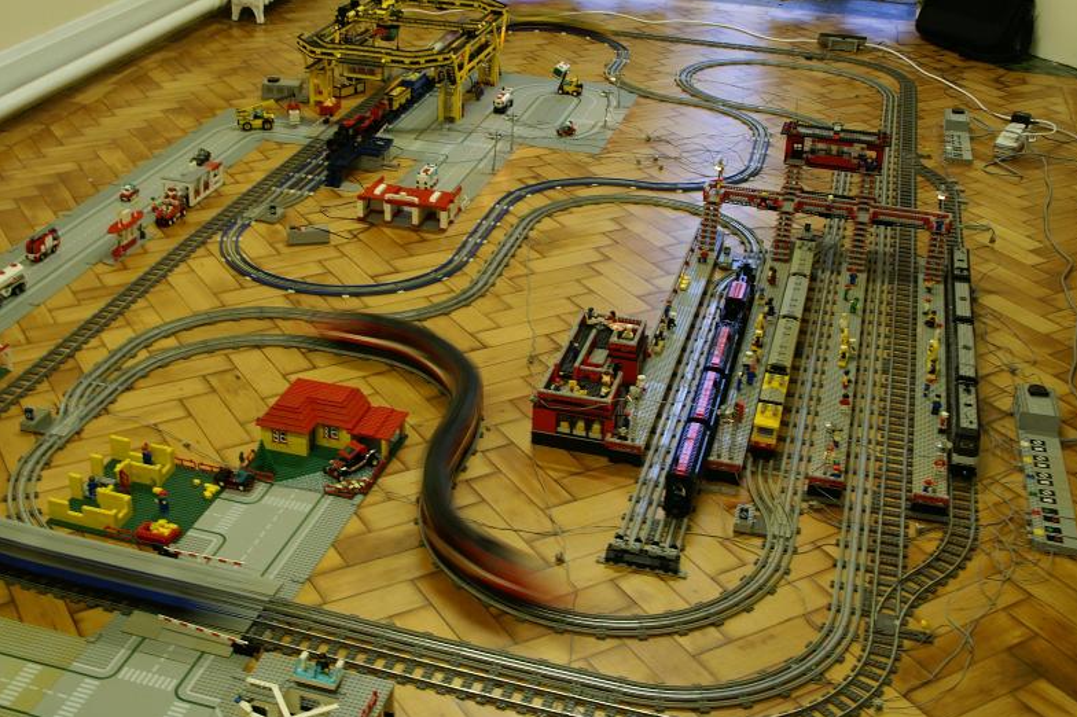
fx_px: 1405
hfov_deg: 41.9
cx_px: 482
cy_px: 291
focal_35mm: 47
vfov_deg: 28.6
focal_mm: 24
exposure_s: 1/3
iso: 100
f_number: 6.7
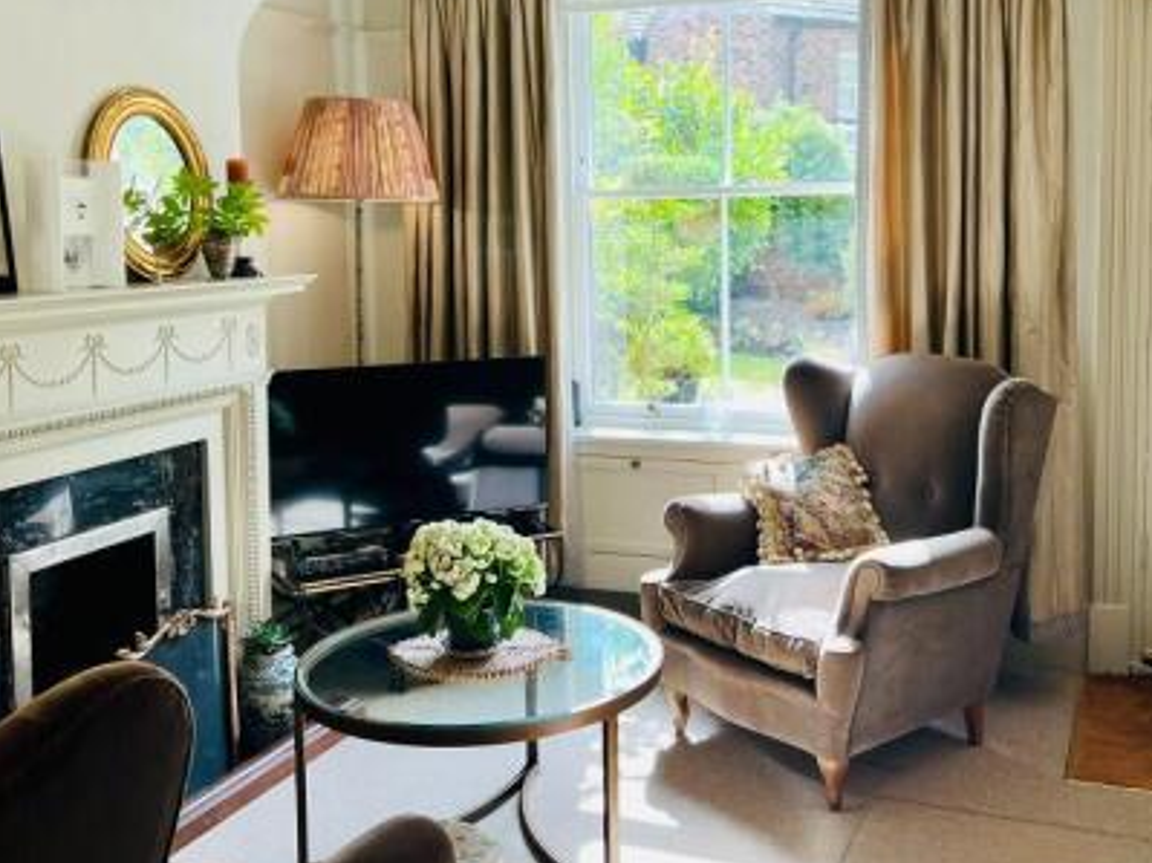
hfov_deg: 48.9
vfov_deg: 37.5
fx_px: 1264
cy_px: 322
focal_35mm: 38
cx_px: 628
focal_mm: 5.7
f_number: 1.5
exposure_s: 1/124
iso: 32
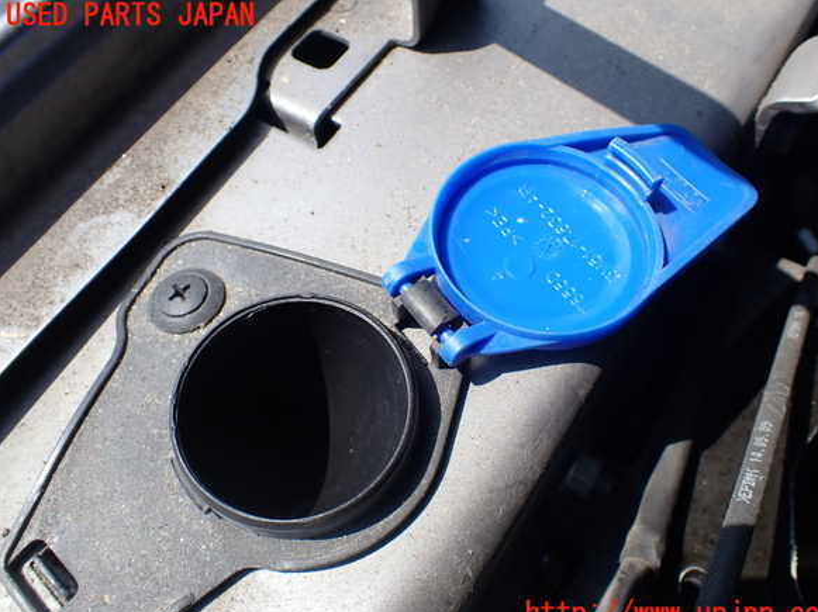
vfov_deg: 45.4
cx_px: 421
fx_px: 732
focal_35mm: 31
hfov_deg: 58.4
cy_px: 315
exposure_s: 1/640
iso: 100
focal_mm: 5.4
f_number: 3.2
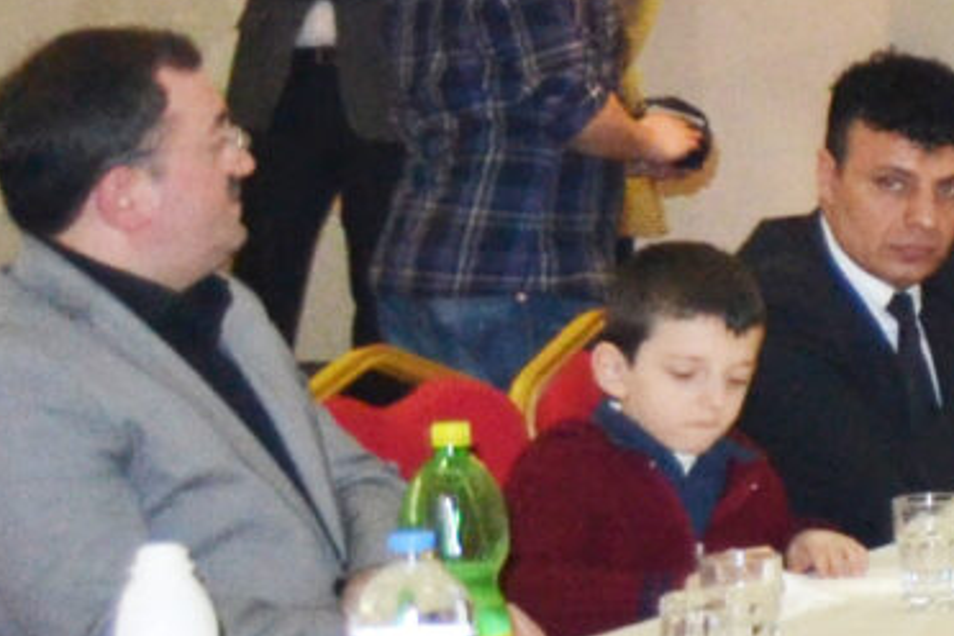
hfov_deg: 8.6
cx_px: 3106
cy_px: -22
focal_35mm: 186
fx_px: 4929
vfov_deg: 7.3
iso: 1100
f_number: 3.5
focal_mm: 18
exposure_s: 1/60
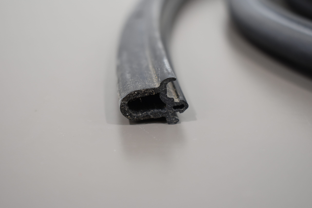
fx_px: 494
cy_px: 104
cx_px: 156
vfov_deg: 23.8
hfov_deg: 35.1
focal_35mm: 57
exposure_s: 1/60
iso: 800
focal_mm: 38
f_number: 5
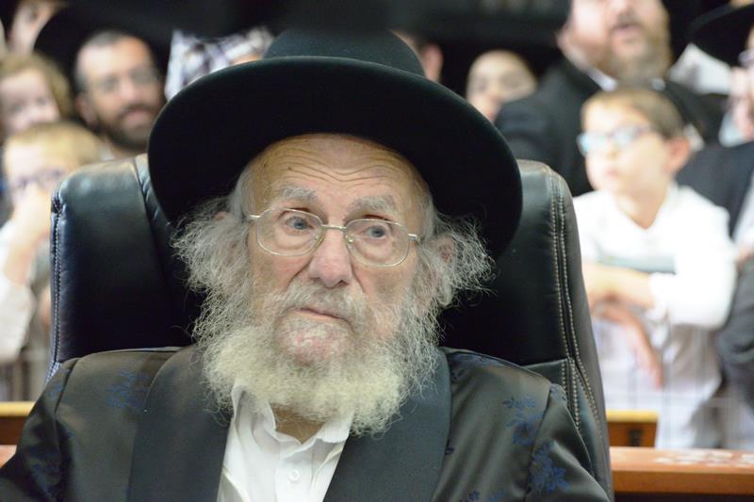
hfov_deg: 16.8
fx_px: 2555
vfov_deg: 11.2
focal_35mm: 122
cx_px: 377
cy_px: 251
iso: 6400
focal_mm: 122
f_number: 6.3
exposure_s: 1/125
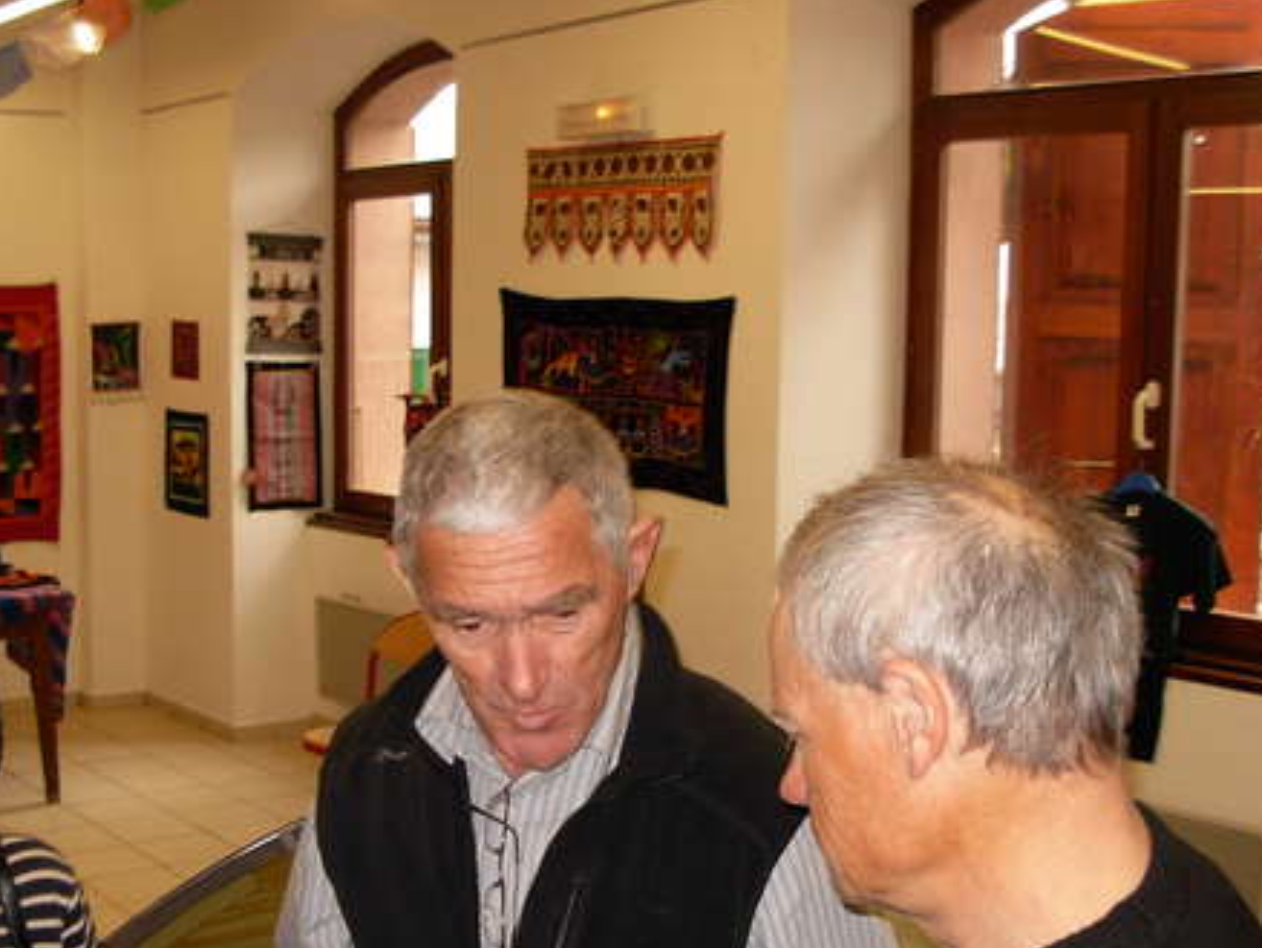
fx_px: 1897
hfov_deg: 36.8
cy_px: 547
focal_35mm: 52
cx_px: 579
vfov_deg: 28.0
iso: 79
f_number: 2.9
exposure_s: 1/32
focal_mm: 6.3
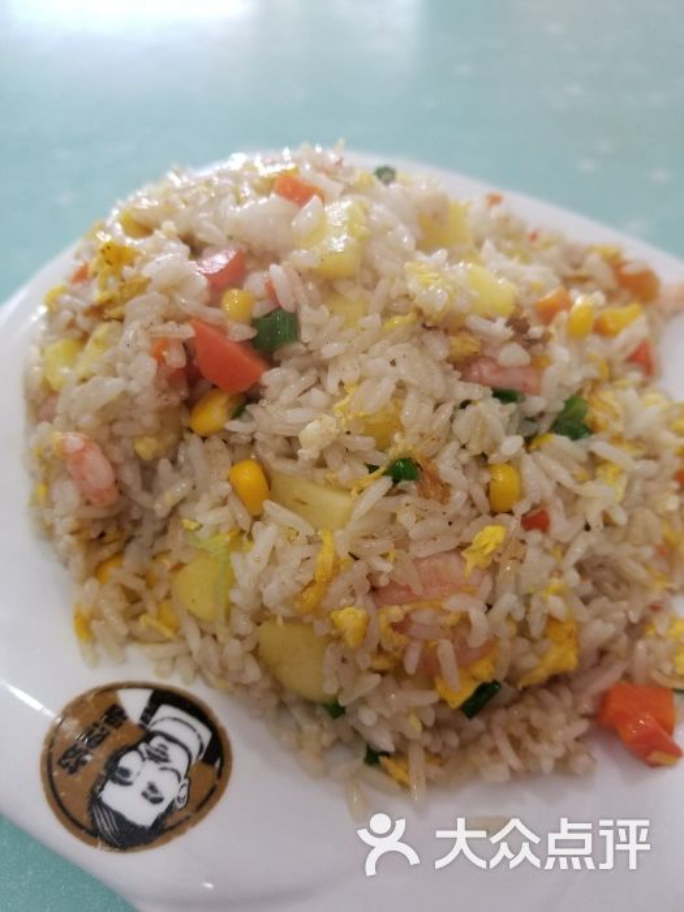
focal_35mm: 26
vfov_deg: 67.3
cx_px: 342
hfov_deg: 53.1
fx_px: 685
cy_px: 456
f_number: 1.7
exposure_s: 1/50
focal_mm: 4.25
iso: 160
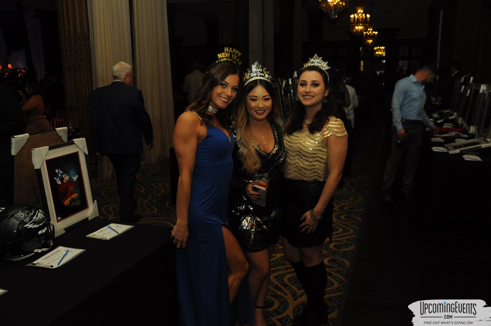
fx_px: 429
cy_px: 163
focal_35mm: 32
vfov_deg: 41.6
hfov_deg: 59.6
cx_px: 246
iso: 800
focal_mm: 21
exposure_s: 1/60
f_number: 5.6
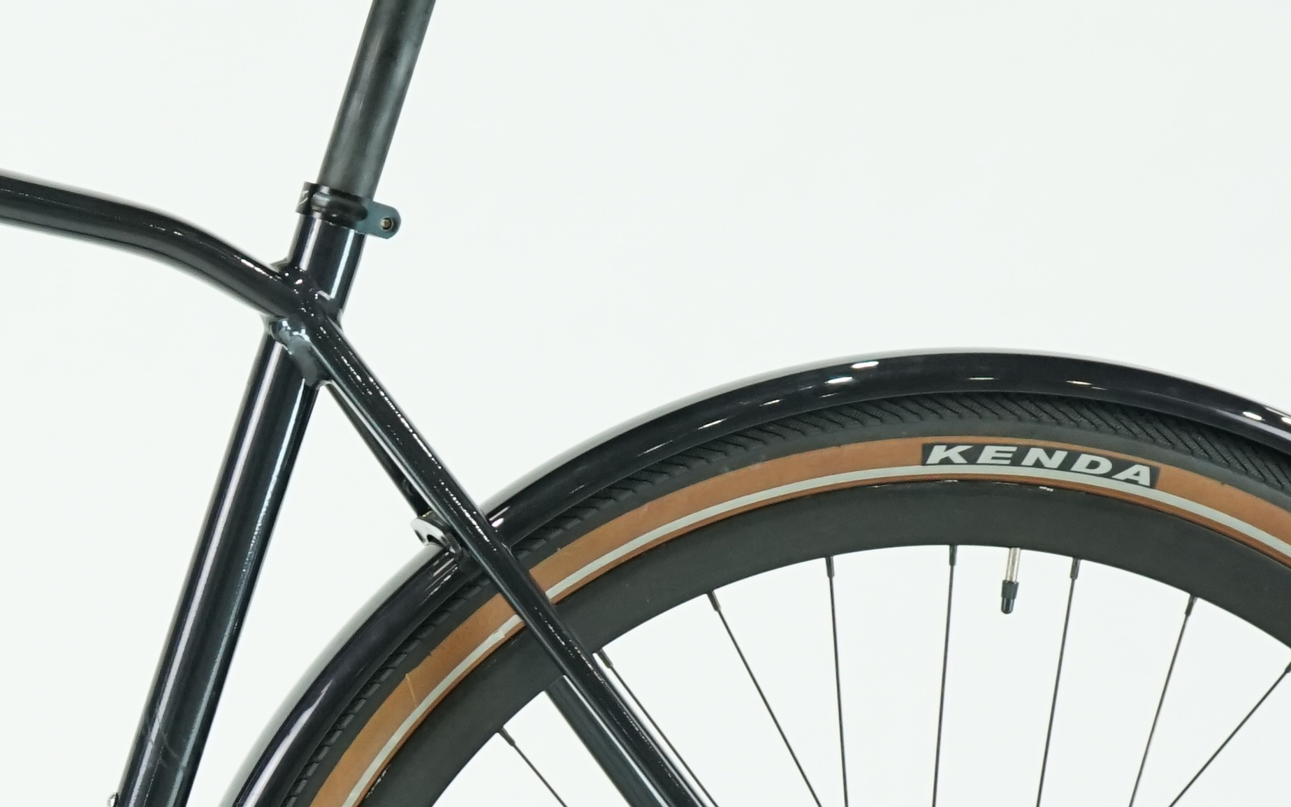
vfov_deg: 7.2
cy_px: 652
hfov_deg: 11.3
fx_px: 6403
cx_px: -235
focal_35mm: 182
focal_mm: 55
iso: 1600
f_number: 5
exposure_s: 1/200
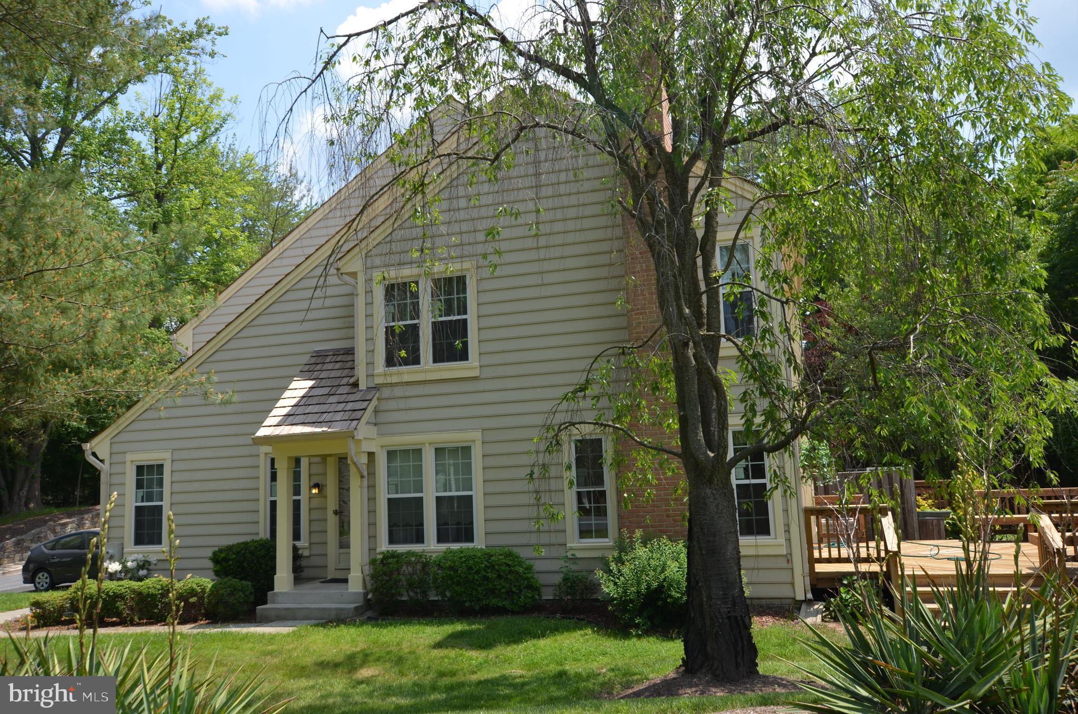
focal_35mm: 30
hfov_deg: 62.0
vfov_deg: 43.4
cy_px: 357
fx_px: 896
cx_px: 539
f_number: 8
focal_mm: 20
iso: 160
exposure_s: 1/250
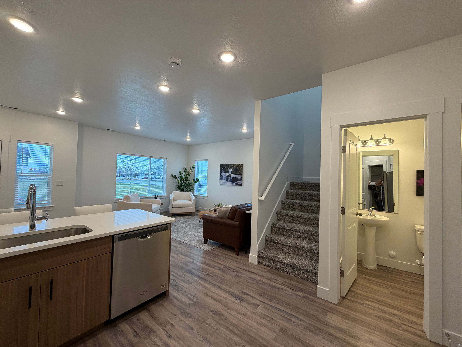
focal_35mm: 14
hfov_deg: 102.1
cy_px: 174
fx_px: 187
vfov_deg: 85.7
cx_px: 231
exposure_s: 1/120
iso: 160
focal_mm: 2.22
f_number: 2.2
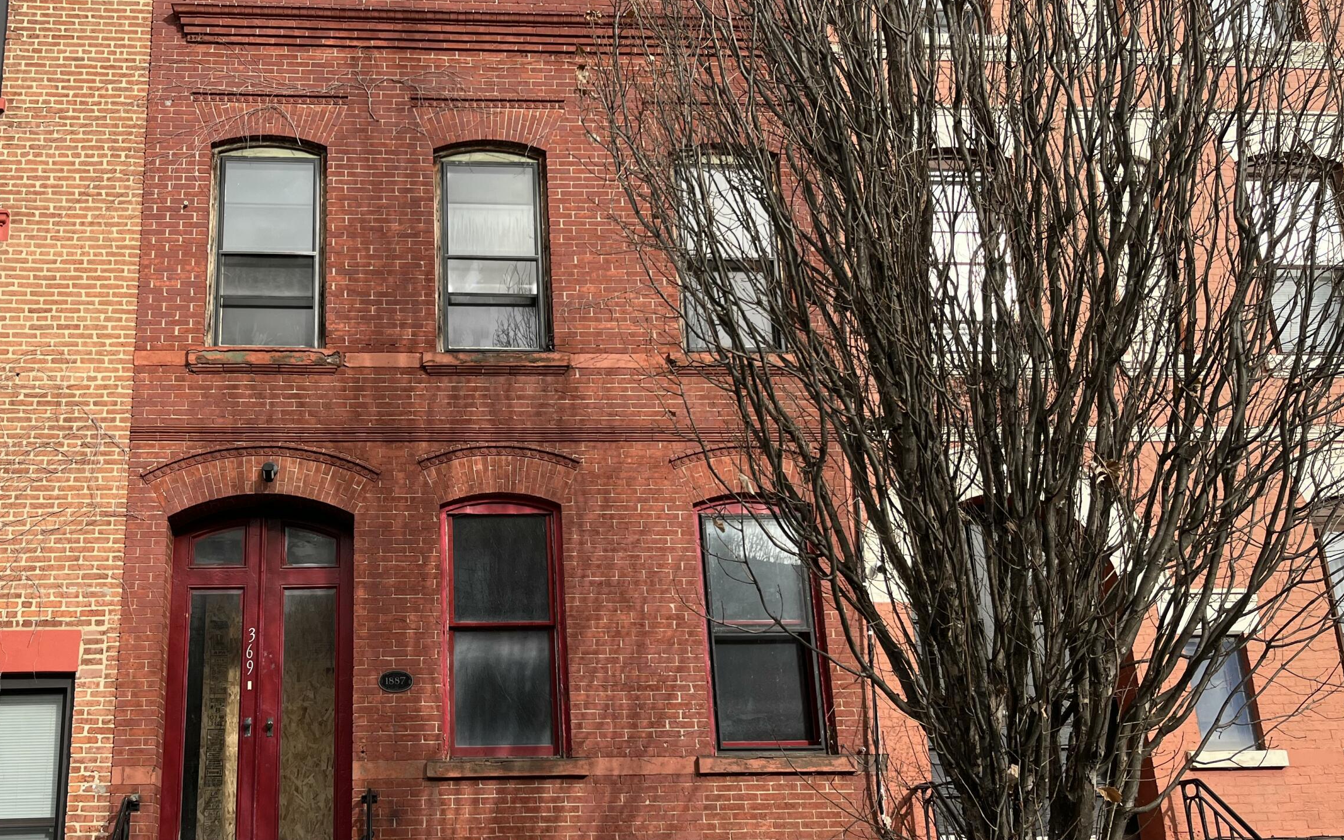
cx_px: 477
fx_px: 1318
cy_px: 485
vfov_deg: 35.3
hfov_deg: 53.2
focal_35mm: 36
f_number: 1.6
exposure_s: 1/1802
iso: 50
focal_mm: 5.1
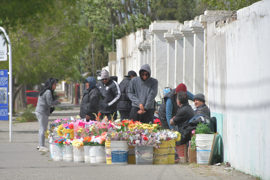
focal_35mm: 450
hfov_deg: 4.6
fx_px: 3375
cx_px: 135
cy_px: 90
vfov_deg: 3.1
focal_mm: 300
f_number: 10
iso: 100
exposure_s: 1/200
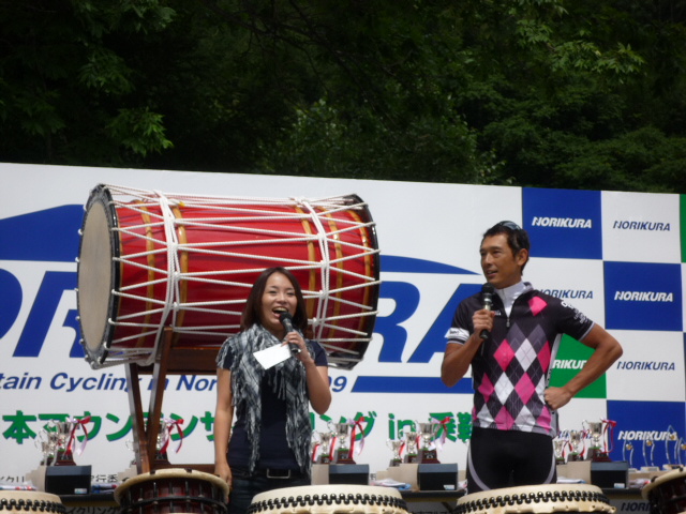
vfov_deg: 14.8
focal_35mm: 100
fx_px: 1982
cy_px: 257
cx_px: 343
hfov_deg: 19.6
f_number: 5.6
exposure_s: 1/640
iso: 100
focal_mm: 17.6
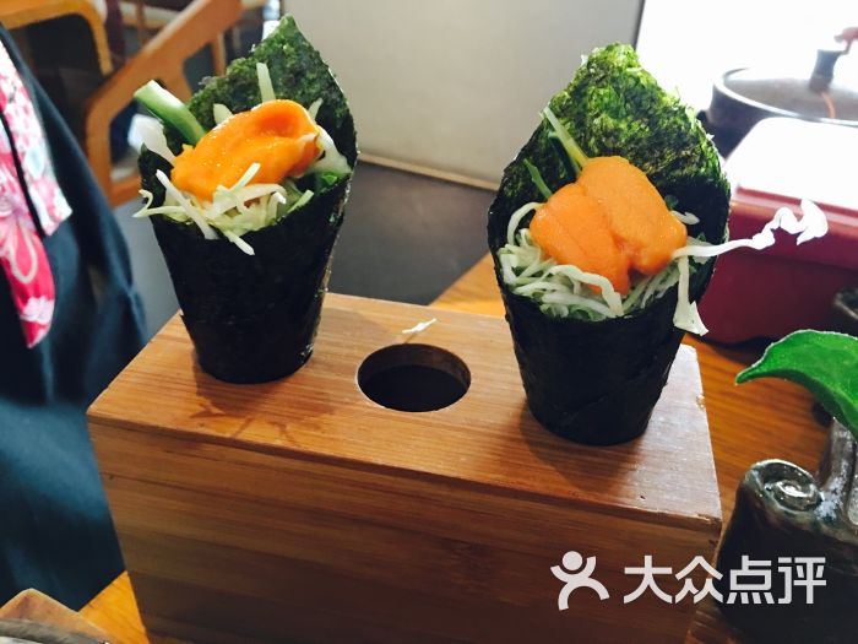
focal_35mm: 29
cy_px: 322
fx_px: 719
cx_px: 429
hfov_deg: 61.7
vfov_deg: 48.2
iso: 125
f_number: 2.2
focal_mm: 4.15
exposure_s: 1/8
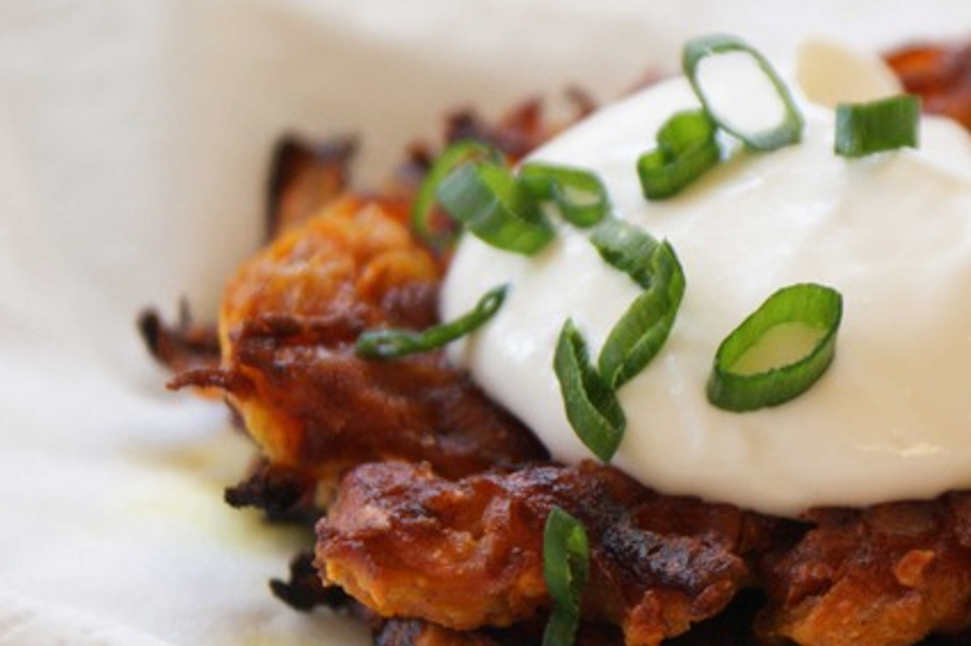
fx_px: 5203
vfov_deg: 7.1
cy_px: 508
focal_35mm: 193
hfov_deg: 10.6
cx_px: 873
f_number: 5.6
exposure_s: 1/30
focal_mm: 70
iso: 400
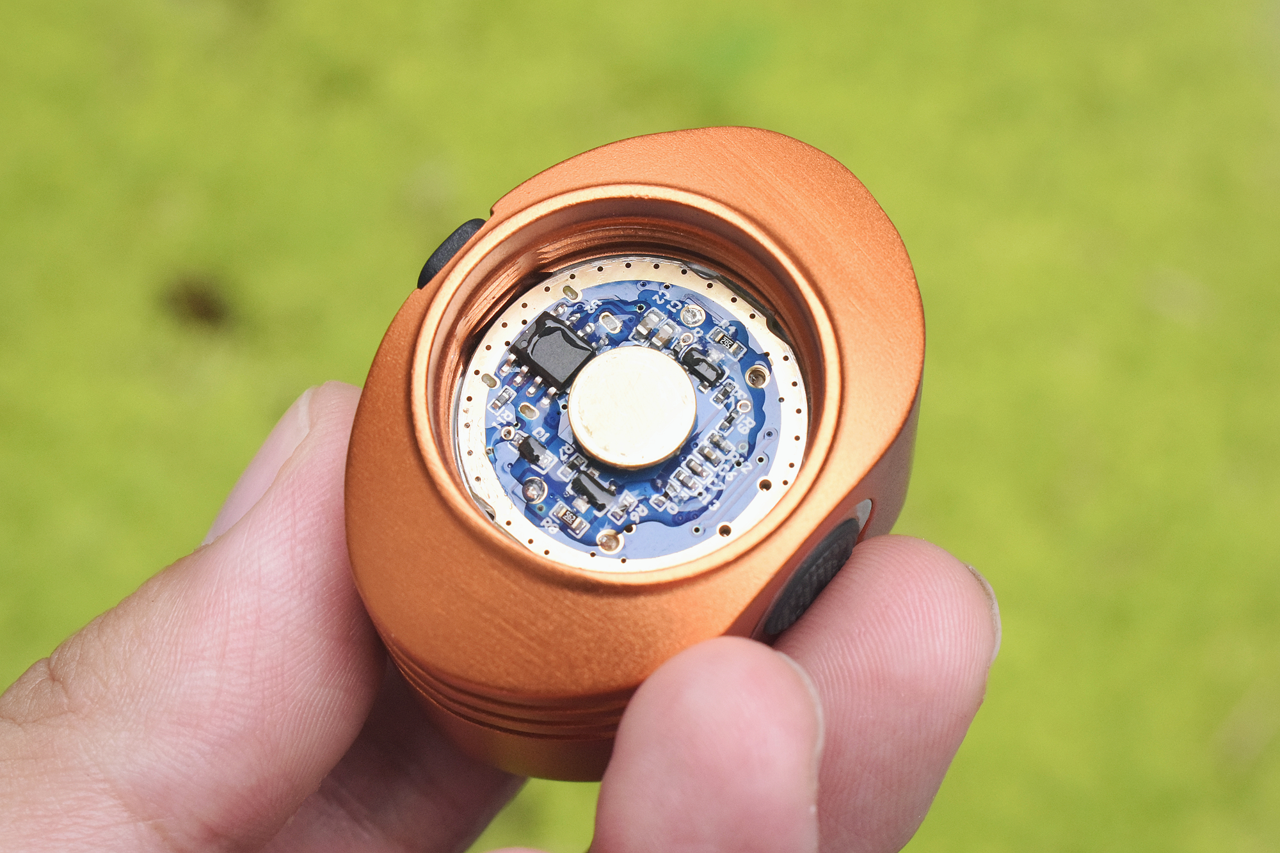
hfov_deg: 24.6
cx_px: 640
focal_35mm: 82
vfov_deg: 16.6
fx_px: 2933
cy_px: 426
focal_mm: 55
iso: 3200
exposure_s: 1/640
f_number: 13
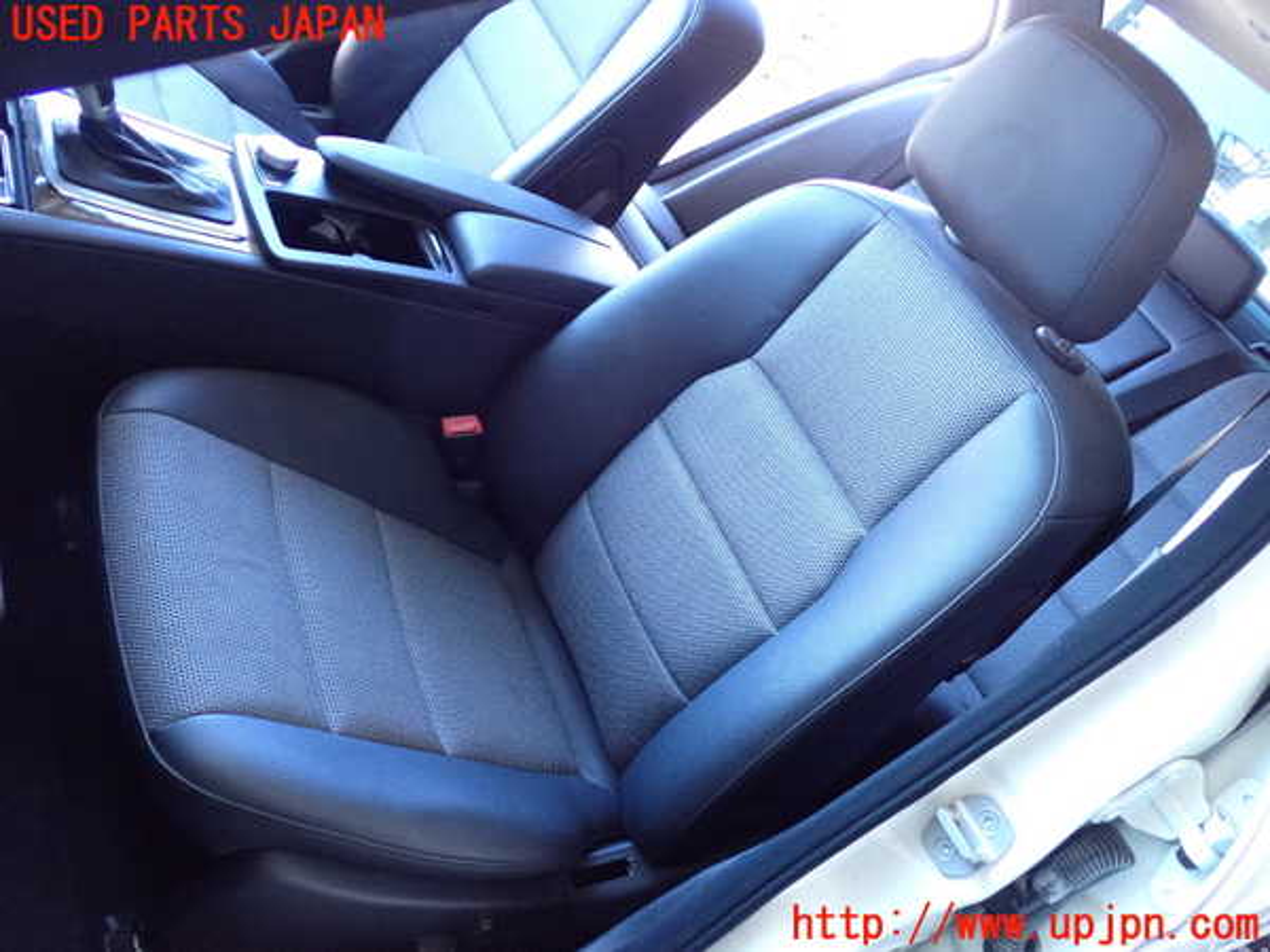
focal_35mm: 30
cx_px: 635
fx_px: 1101
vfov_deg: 46.8
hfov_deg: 60.0
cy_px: 476
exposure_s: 1/125
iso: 1250
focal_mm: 5.4
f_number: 2.3
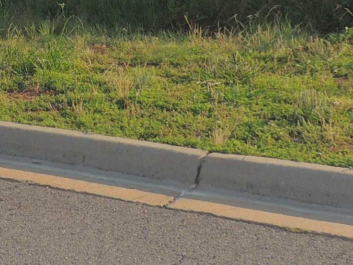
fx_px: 1020
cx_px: -112
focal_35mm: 100
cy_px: -42
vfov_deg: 14.4
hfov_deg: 18.2
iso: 100
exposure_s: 1/640
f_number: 3
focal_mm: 4.3
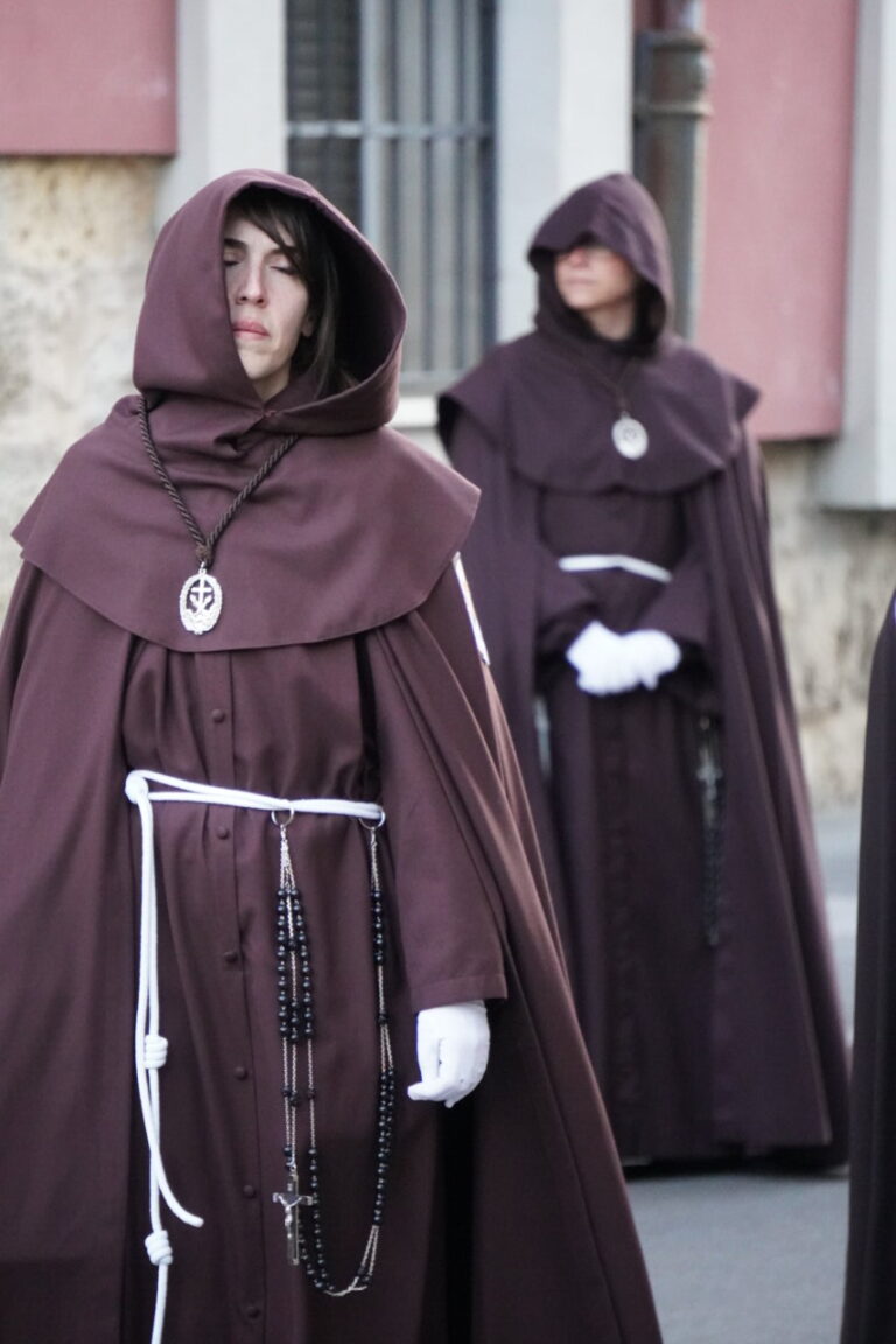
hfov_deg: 4.8
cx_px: 448
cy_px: 672
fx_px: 10695
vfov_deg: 7.2
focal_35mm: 286
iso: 6400
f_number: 6.3
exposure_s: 1/60
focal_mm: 191
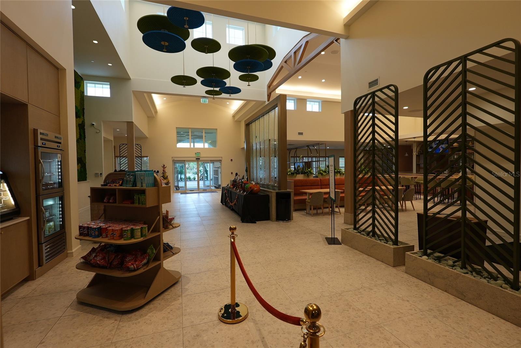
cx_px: 260
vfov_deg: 73.8
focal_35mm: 16
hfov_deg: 96.7
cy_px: 174
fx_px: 232
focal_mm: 11
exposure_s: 1/160
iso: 320
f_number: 4
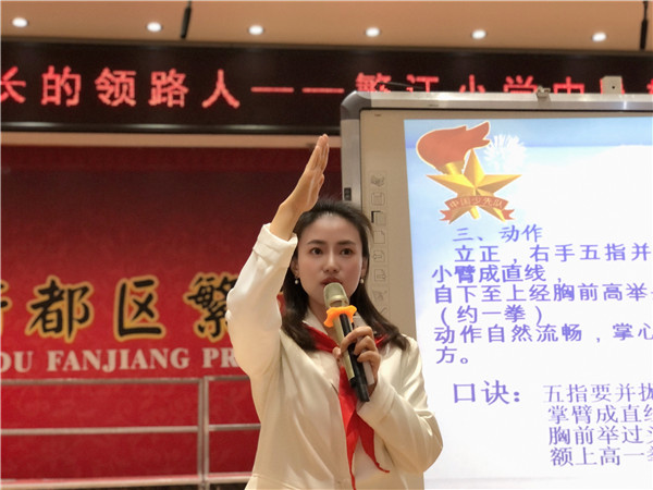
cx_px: 326
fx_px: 1075
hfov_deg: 33.8
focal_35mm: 57
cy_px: 245
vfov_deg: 25.7
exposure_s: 1/30
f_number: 2.8
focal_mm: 6.6
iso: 160
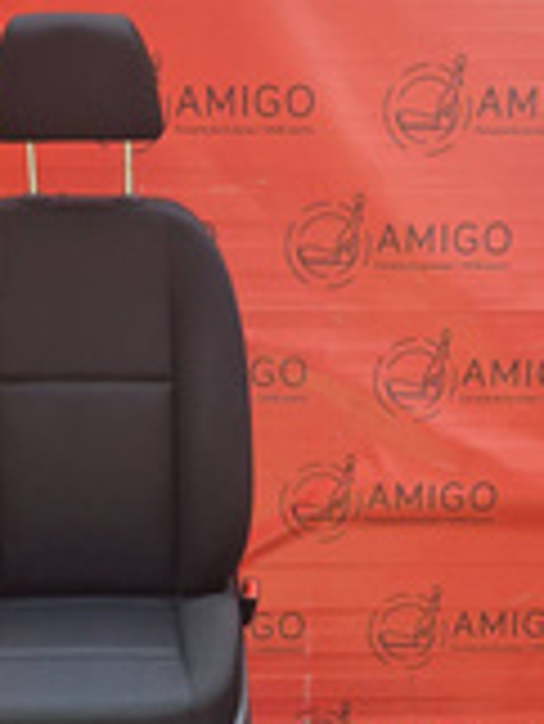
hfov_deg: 25.2
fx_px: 1214
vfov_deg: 32.7
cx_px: 225
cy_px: 522
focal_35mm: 58
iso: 50
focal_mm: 5.4
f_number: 1.8
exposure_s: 1/342
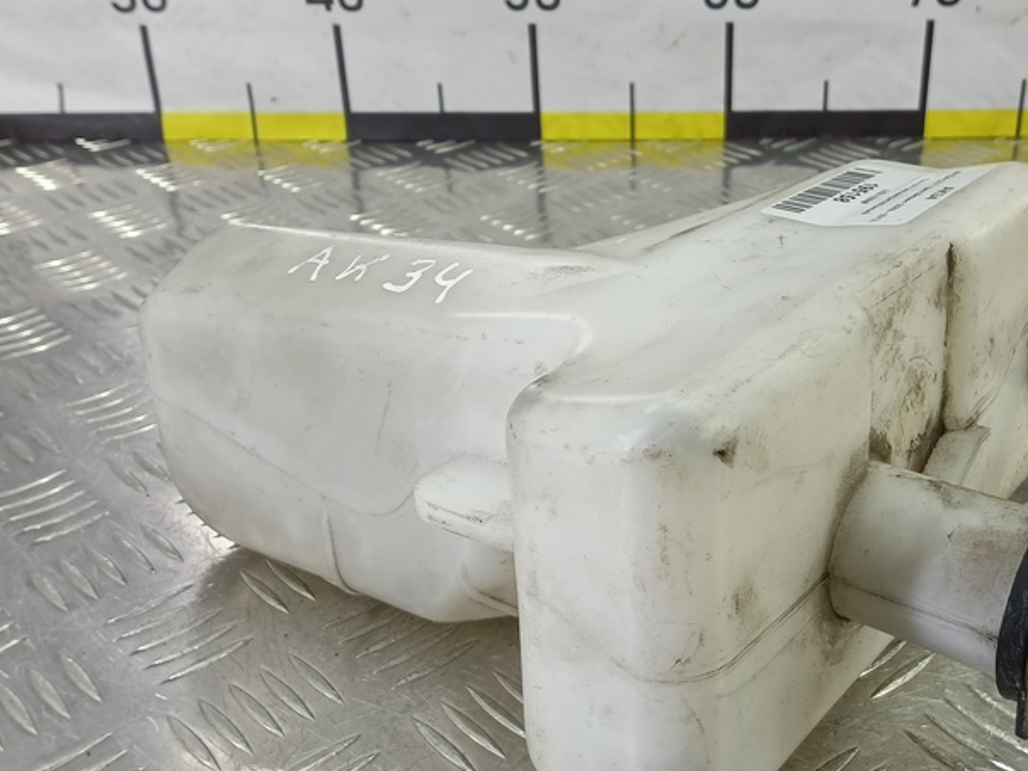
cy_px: 431
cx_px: 635
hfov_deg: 47.5
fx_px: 1158
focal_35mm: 39
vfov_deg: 36.8
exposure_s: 1/50
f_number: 1.6
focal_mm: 4.11
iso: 121
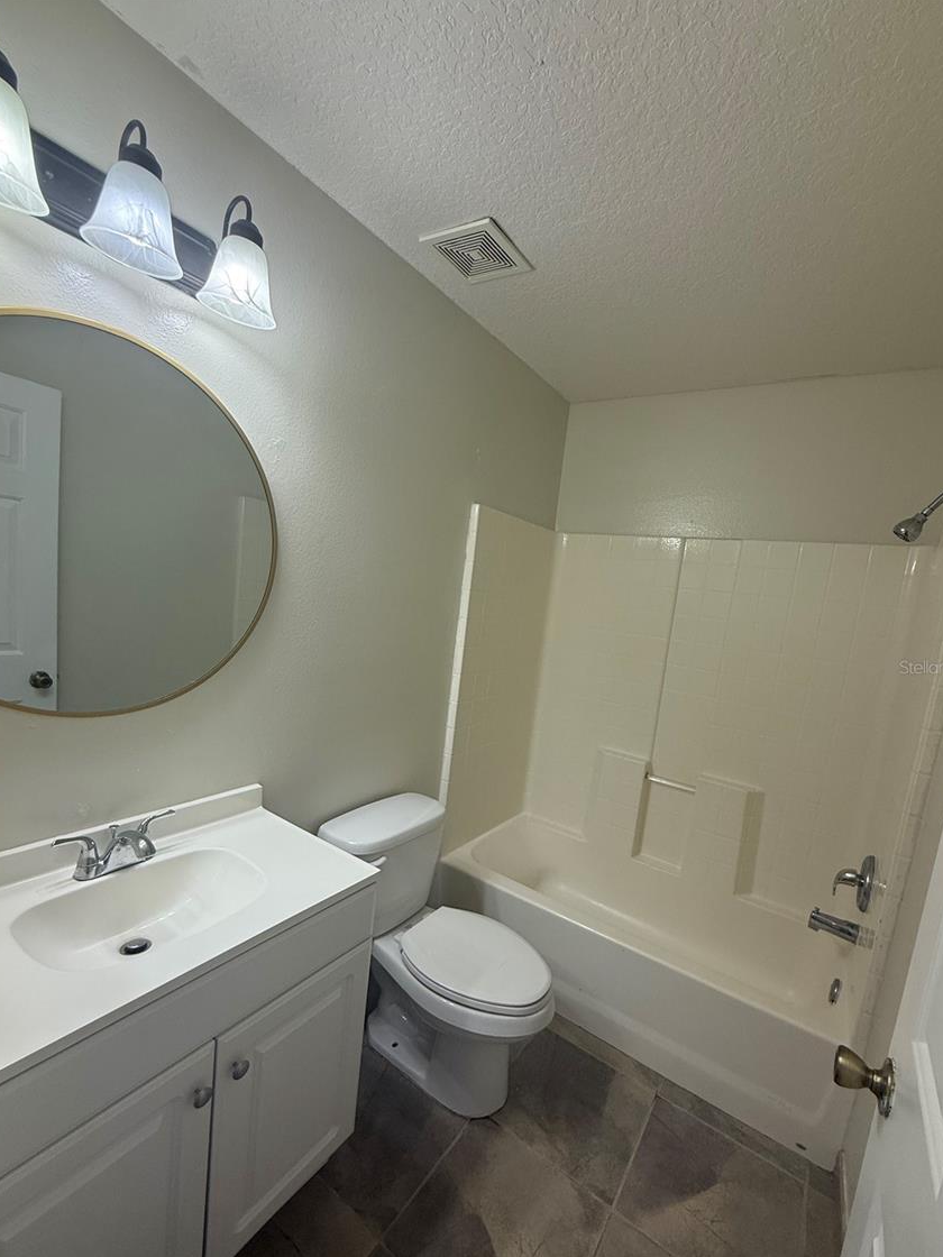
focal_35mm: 15
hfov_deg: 81.7
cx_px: 474
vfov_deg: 98.1
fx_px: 545
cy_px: 667
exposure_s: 1/120
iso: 125
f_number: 2.2
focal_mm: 2.22
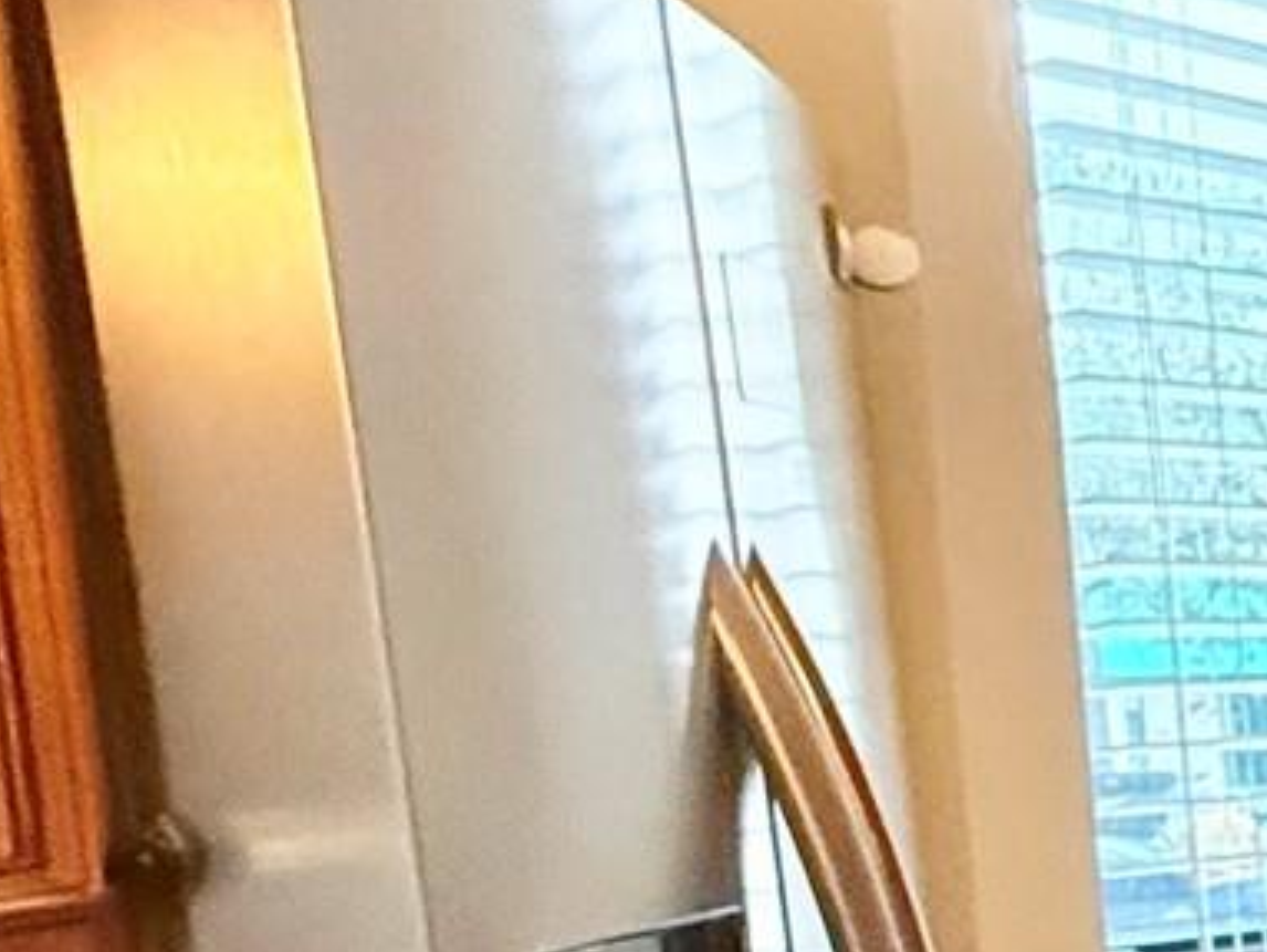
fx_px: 2747
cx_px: 3187
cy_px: 879
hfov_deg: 14.3
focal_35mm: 75
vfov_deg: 19.3
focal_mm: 2.22
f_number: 2.2
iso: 500
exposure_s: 1/60
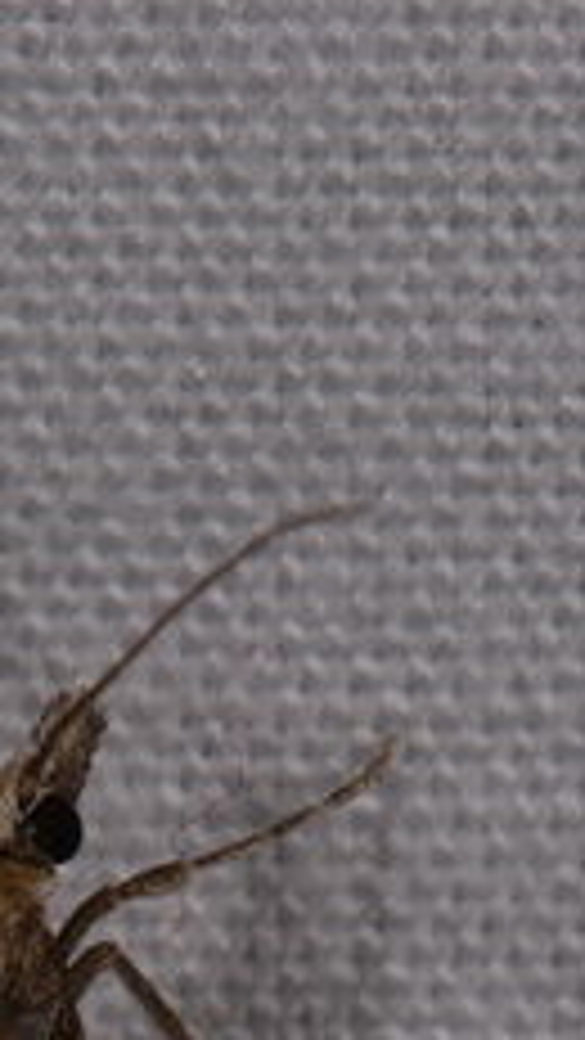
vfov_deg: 4.7
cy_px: 1067
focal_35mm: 457
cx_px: 18
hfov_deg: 2.7
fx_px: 12592
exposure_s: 1/60
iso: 100
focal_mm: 85
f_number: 25
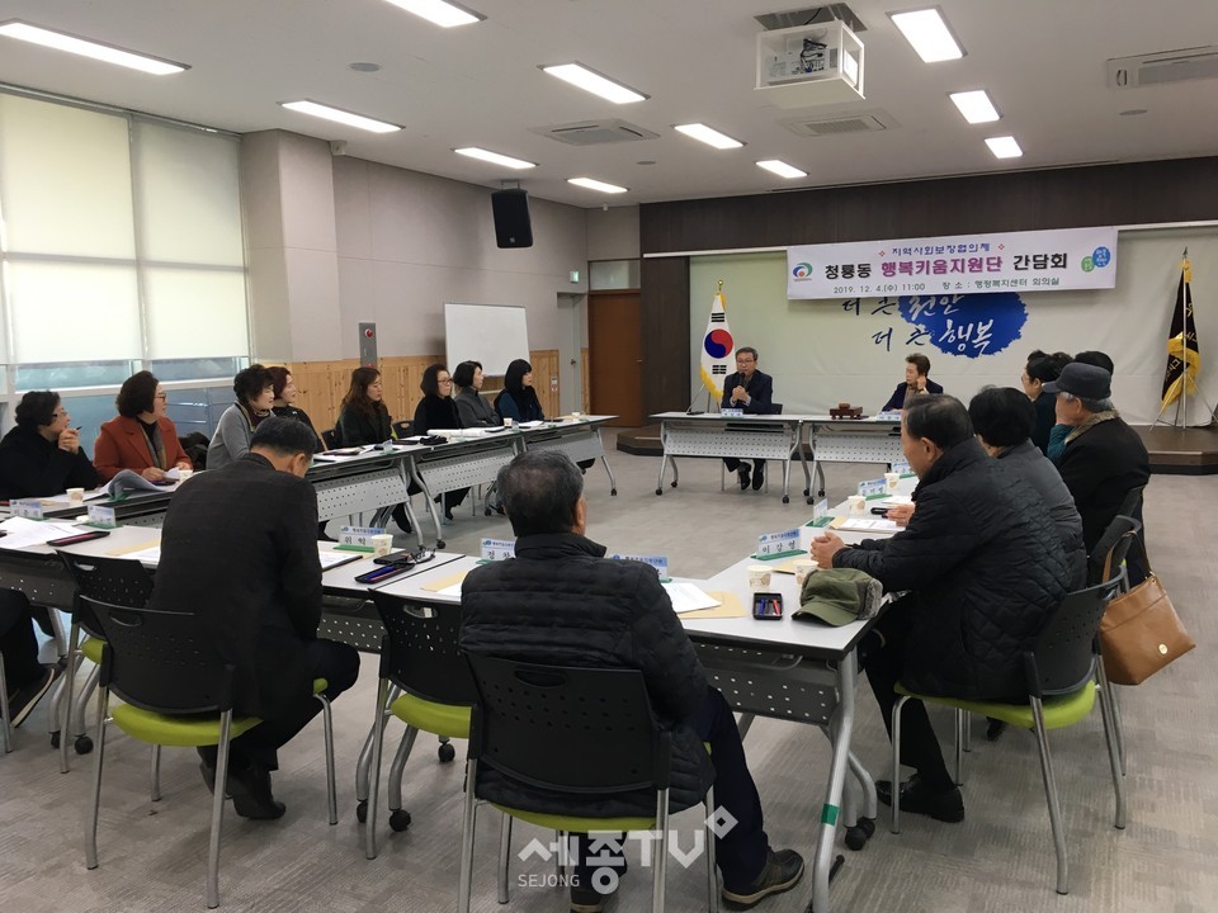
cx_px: 609
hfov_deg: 61.7
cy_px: 456
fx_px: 1020
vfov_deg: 48.2
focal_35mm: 29
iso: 50
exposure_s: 1/30
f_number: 2.2
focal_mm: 4.15
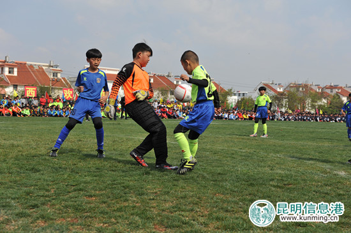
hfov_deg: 39.7
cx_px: 176
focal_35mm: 50
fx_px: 487
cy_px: 116
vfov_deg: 26.9
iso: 250
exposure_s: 1/800
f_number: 7.1
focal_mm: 50
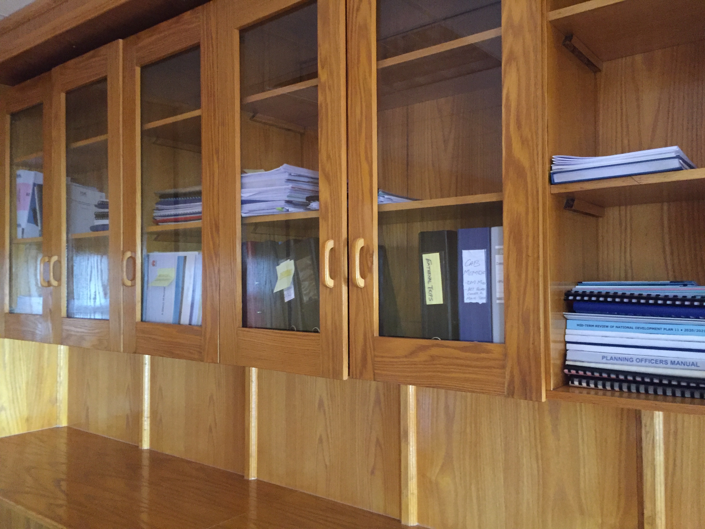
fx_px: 591
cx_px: 352
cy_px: 264
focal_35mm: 29
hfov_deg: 61.7
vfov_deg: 48.2
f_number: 2.2
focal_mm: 4.15
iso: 500
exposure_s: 1/17
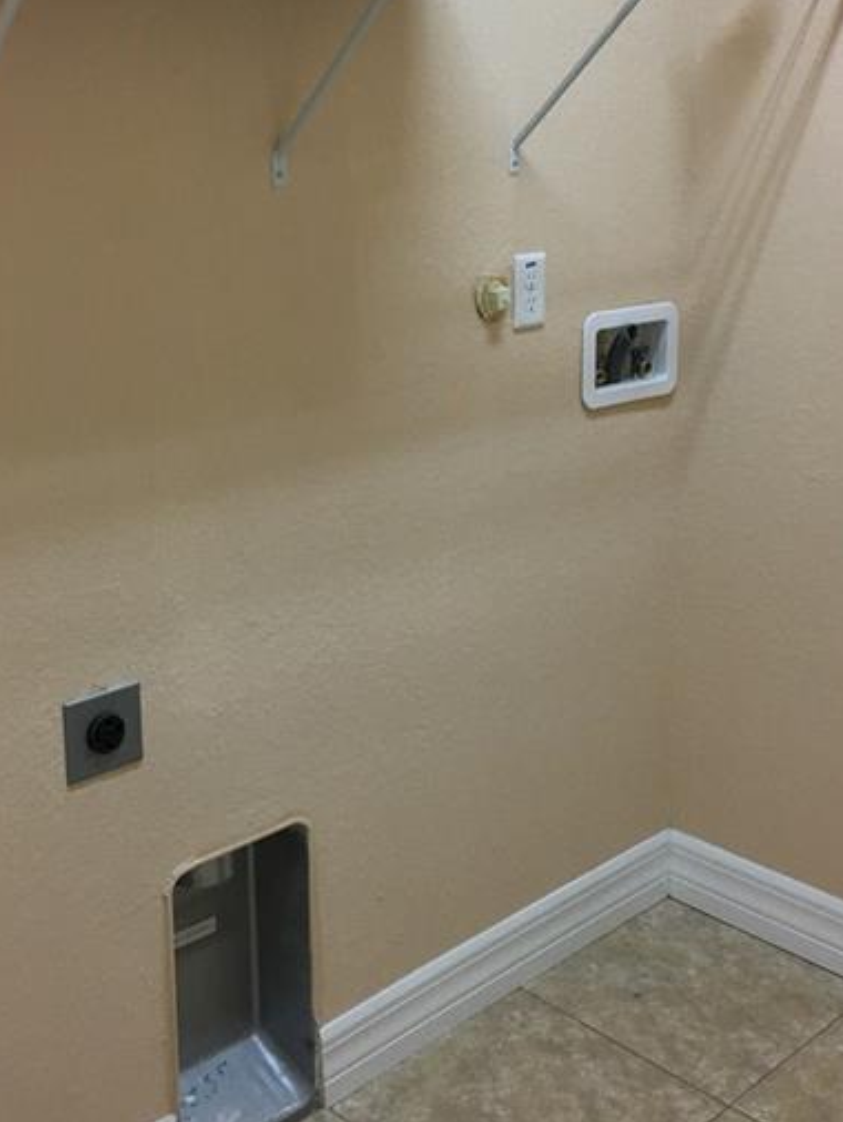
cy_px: 452
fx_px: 1428
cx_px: 404
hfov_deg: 32.9
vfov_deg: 42.7
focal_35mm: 44
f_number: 2.2
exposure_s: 1/30
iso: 40
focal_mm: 4.15
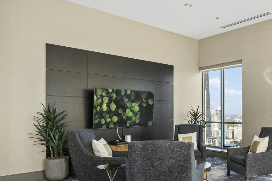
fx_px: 245
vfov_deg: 40.6
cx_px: 209
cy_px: 104
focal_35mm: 32
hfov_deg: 54.9
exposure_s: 1/6
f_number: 9.5
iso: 100
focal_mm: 17.2
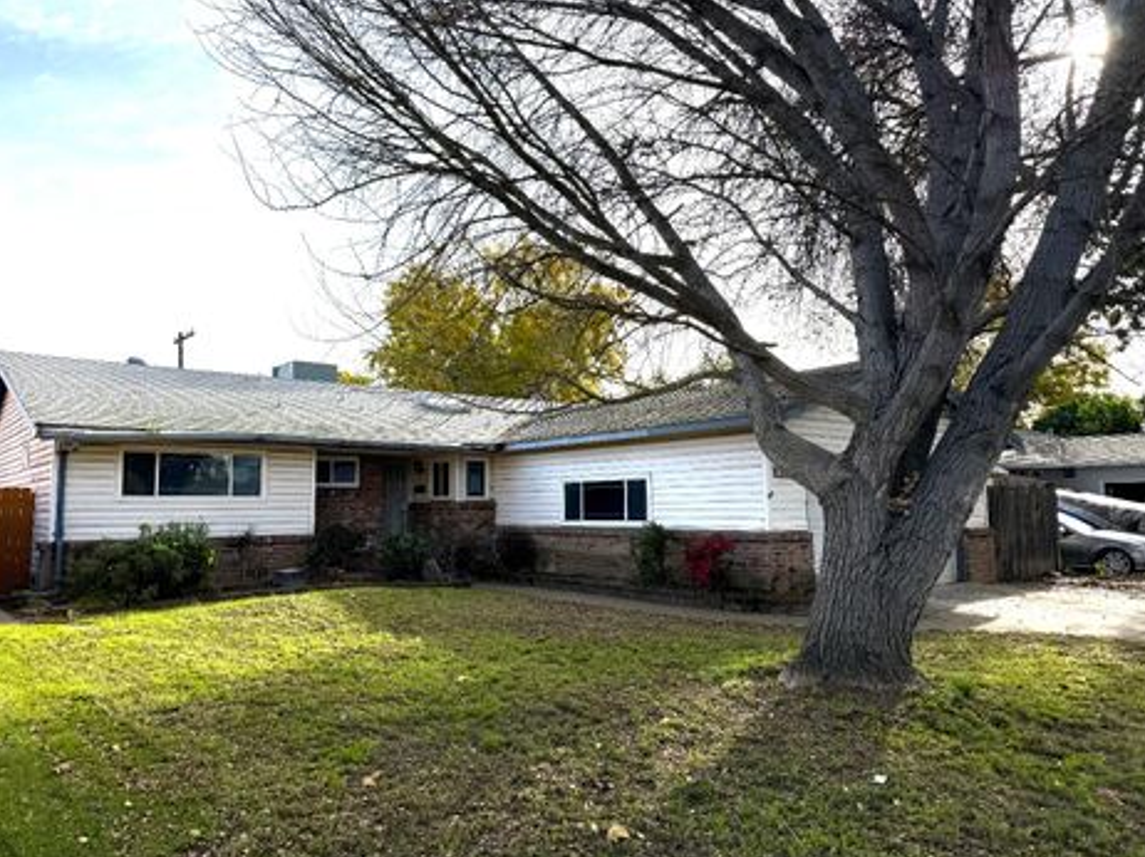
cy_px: 420
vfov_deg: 53.0
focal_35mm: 26
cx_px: 535
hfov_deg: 67.3
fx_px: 860
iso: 80
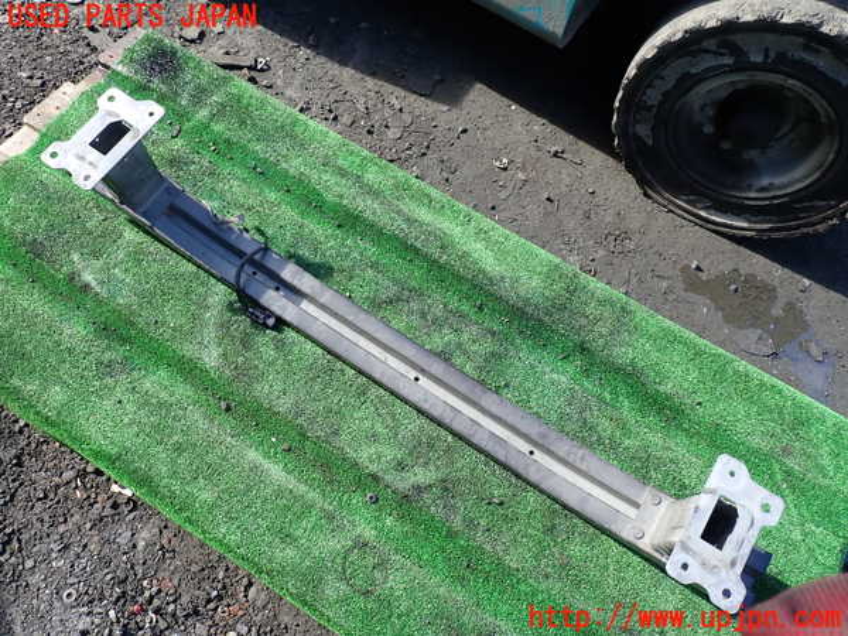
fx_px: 612
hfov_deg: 69.4
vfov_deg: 54.9
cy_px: 318
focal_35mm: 25
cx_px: 424
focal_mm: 4.5
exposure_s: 1/250
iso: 100
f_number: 2.8
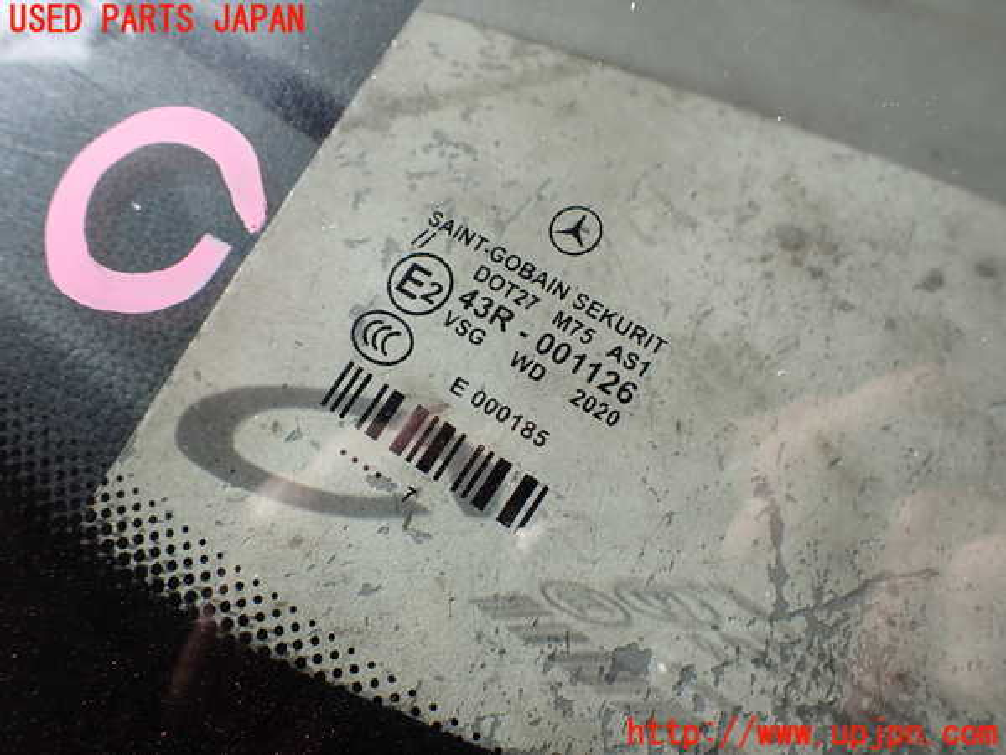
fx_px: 872
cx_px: 503
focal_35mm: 30
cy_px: 378
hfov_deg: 60.0
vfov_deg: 46.8
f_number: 3.2
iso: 100
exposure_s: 1/500
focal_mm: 5.4
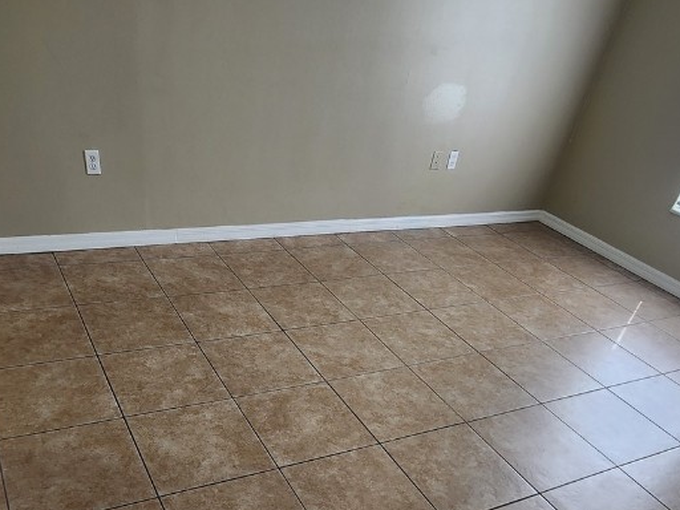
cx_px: 284
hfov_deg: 66.9
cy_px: 477
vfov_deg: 46.8
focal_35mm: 26
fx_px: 511
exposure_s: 1/60
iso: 50
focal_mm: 2.2
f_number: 2.2
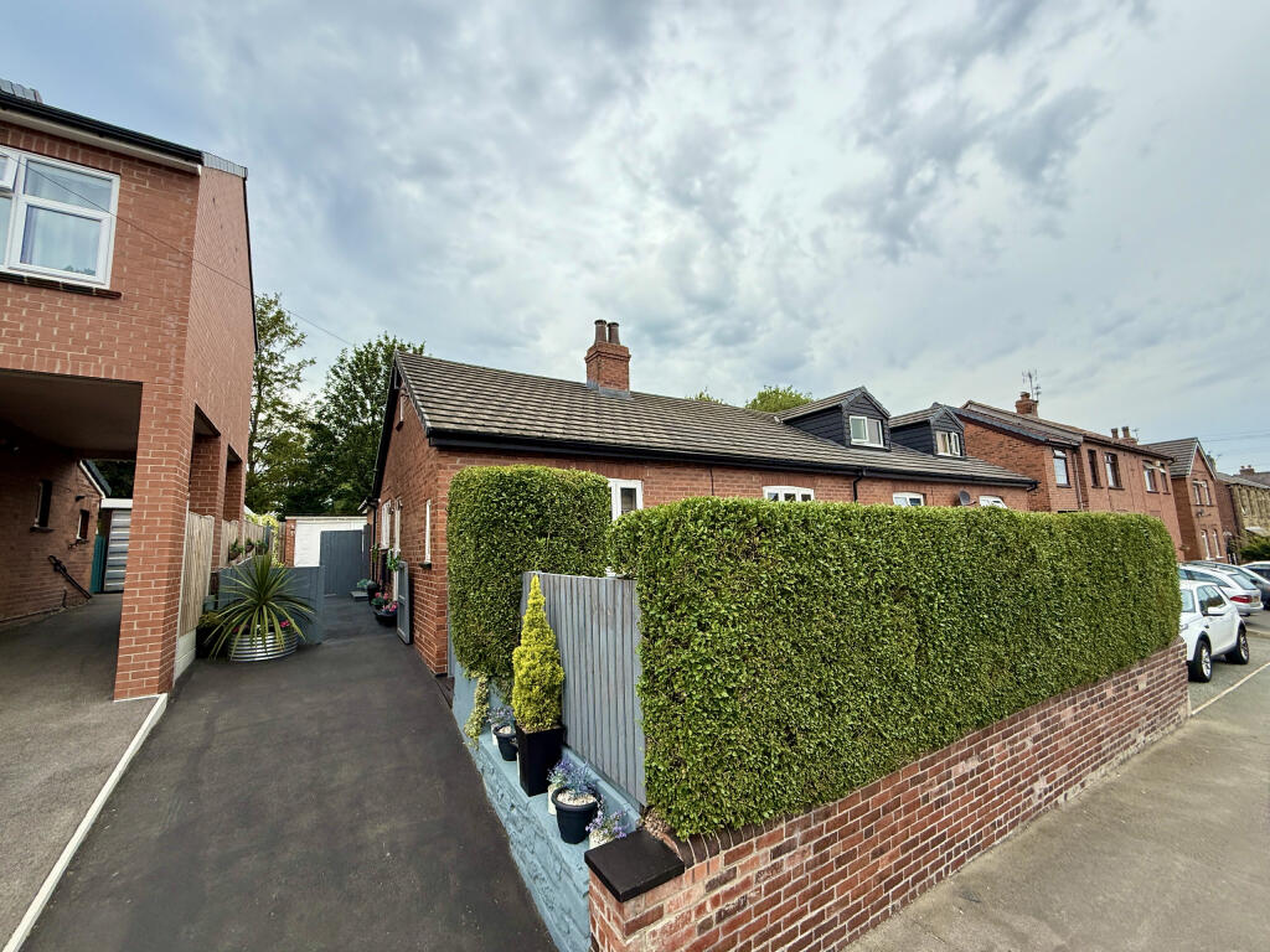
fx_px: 514
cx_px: 635
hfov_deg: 102.1
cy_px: 476
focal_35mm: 14
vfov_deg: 85.7
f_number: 2.2
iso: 64
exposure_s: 1/1017
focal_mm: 2.22
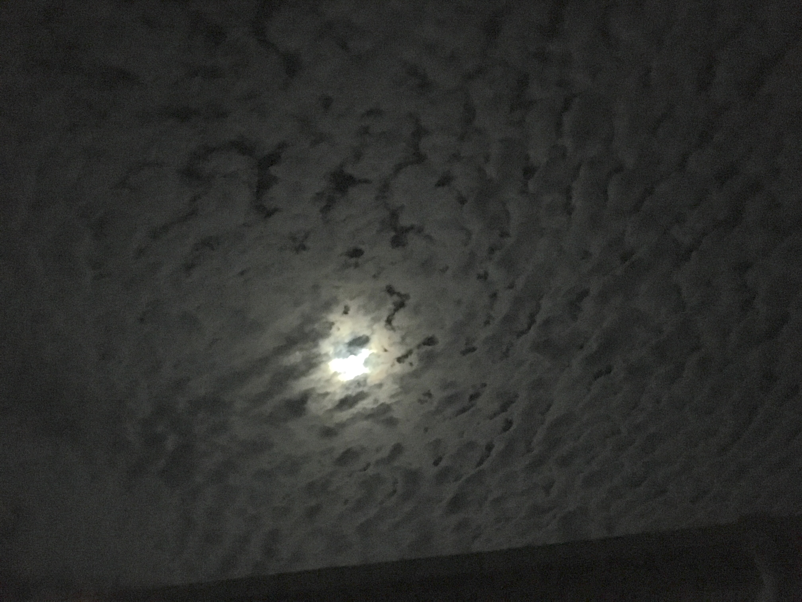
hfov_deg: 61.7
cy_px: 301
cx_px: 401
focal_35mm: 29
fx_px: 672
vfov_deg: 48.2
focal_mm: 4.15
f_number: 2.2
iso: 2000
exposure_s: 1/15
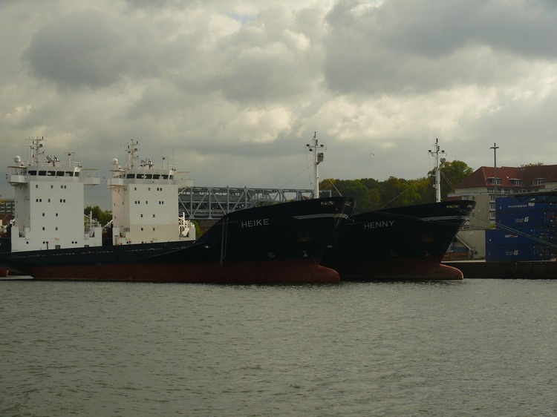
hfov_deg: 26.0
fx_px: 1206
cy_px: 208
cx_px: 278
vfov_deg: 19.6
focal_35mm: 75
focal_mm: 15.8
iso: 100
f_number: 5.6
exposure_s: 1/250
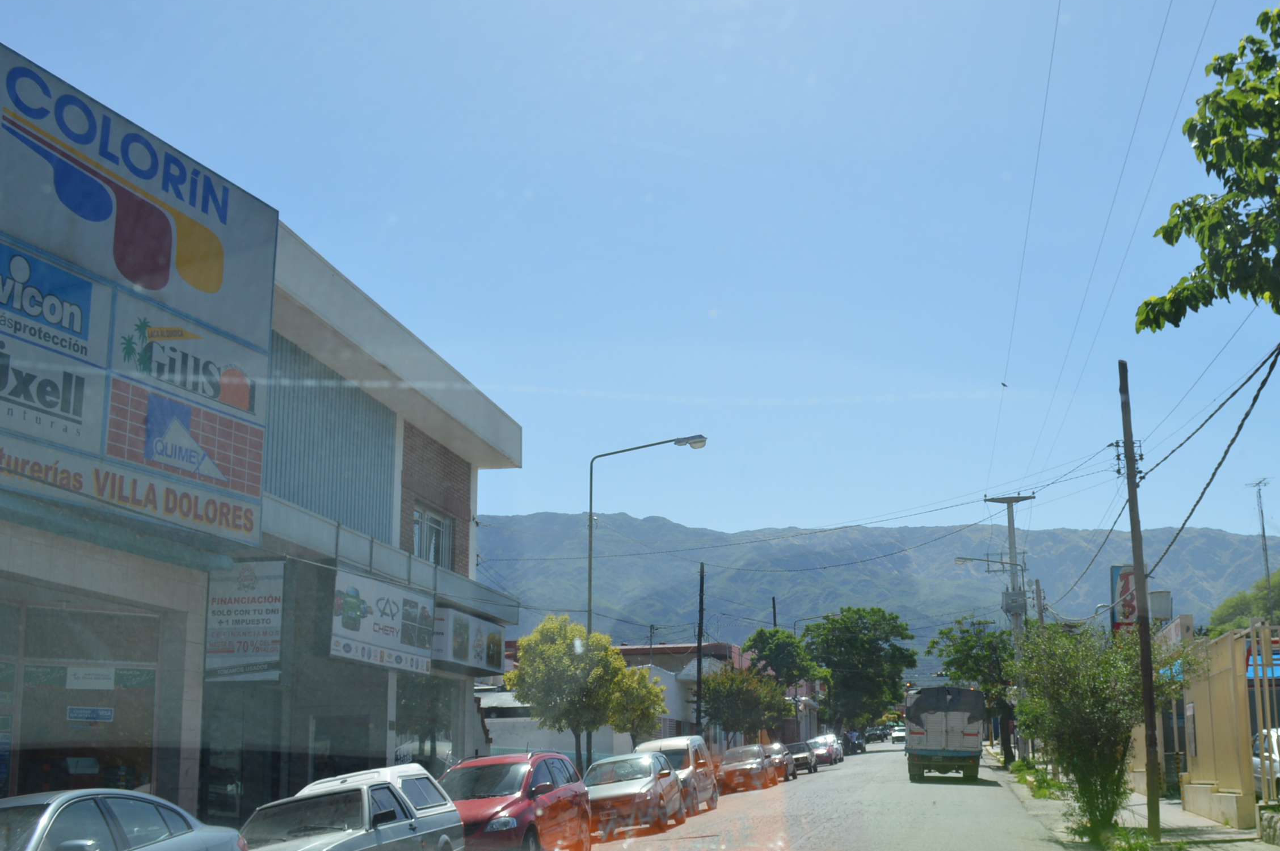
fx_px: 1421
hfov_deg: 47.8
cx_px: 835
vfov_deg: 33.3
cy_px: 487
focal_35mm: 40
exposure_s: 1/250
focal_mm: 20
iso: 100
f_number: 8
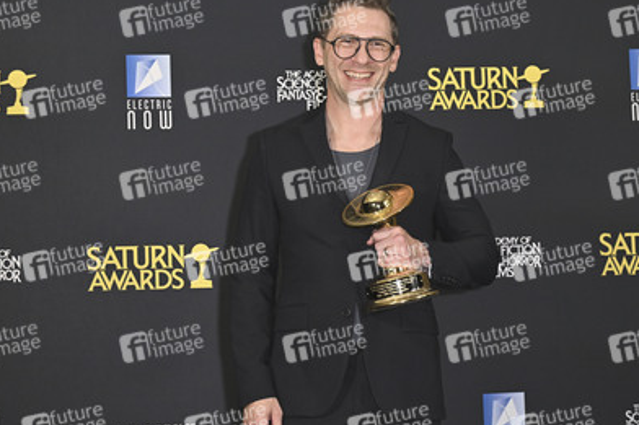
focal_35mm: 69
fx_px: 1224
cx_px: 346
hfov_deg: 29.2
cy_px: 221
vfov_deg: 19.7
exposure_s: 1/320
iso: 2000
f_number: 5.6
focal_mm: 60
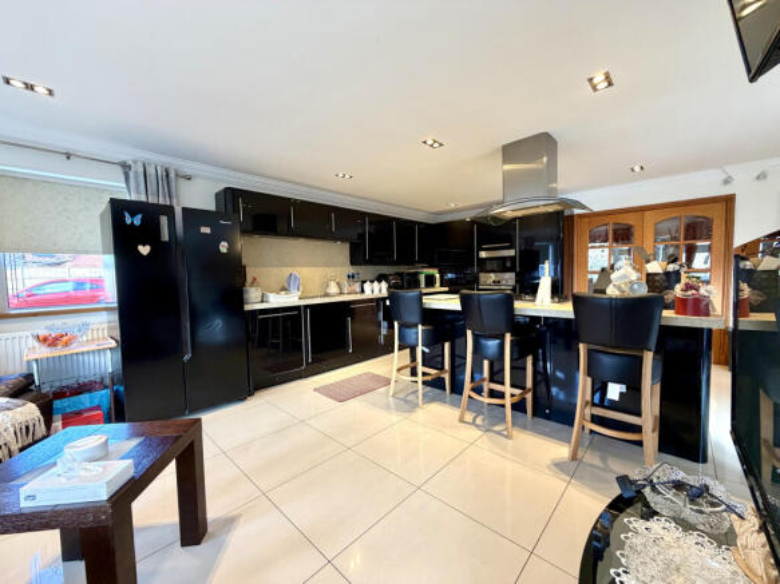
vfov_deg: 85.7
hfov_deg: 102.1
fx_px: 315
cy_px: 292
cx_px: 390
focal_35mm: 14
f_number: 2.2
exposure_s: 1/50
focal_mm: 2.22
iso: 200
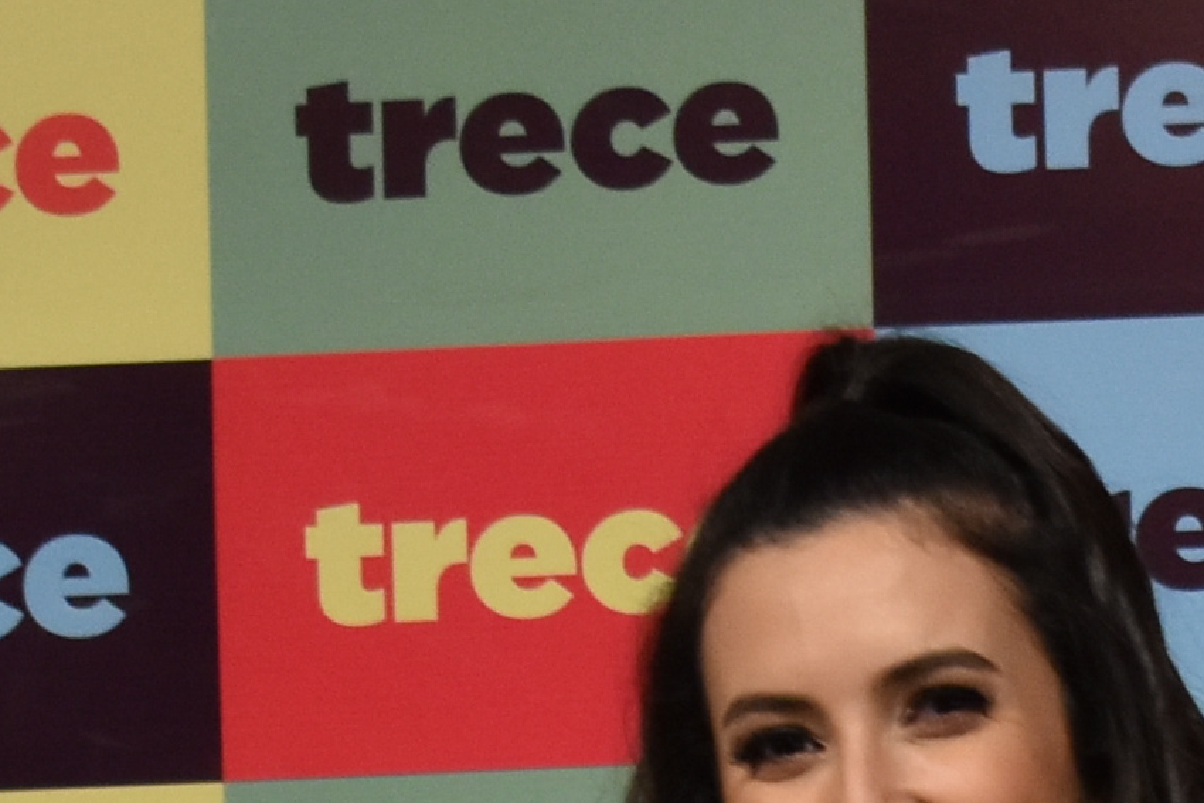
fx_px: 7961
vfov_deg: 5.6
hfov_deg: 8.6
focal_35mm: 238
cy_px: 1678
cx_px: 1382
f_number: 4.2
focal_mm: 30
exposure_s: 1/13
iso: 800
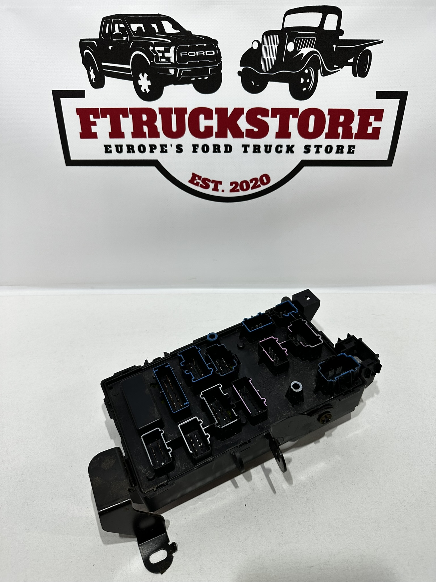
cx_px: 218
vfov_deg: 71.6
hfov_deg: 56.8
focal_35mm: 24
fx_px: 403
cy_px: 291
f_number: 1.78
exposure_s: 1/100
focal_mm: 6.86
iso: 100
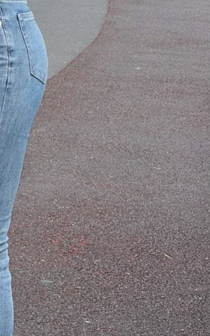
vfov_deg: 13.0
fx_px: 1402
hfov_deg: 8.3
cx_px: -140
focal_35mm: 153
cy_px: -166
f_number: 1.78
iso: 125
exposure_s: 1/209
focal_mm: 6.76
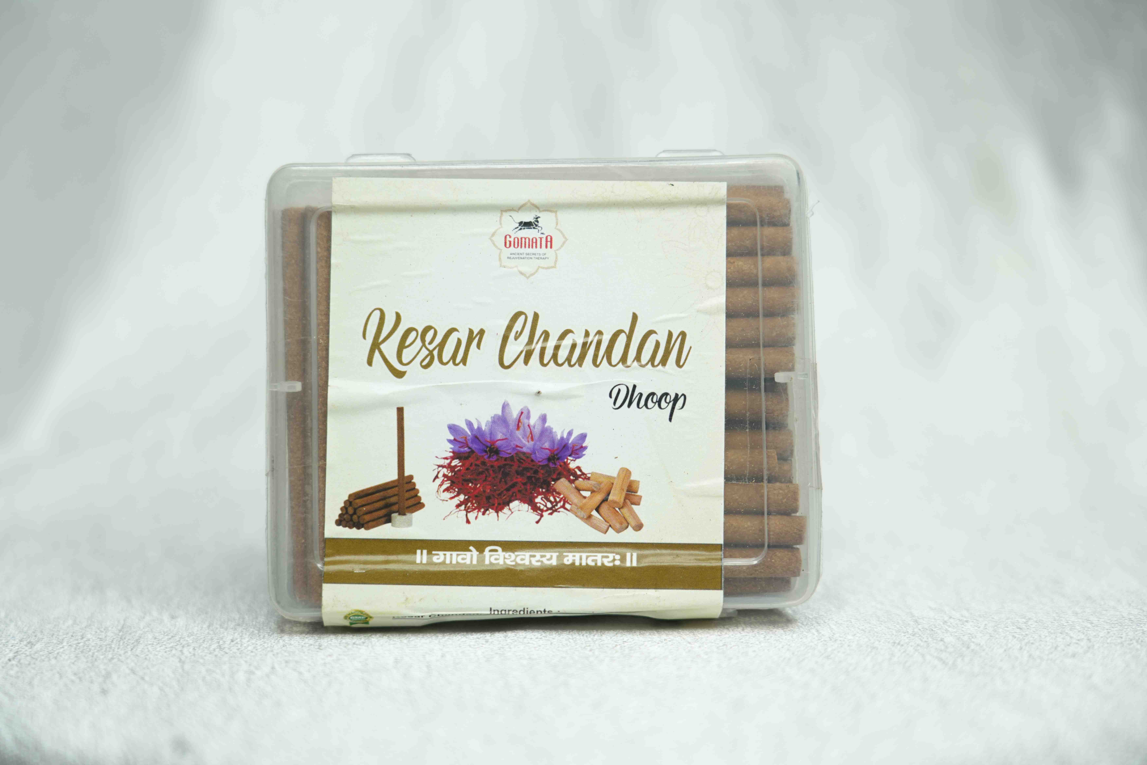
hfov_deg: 27.0
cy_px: 382
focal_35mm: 75
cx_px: 574
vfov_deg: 18.2
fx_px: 2389
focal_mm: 75
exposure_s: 1/100
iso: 250
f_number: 4
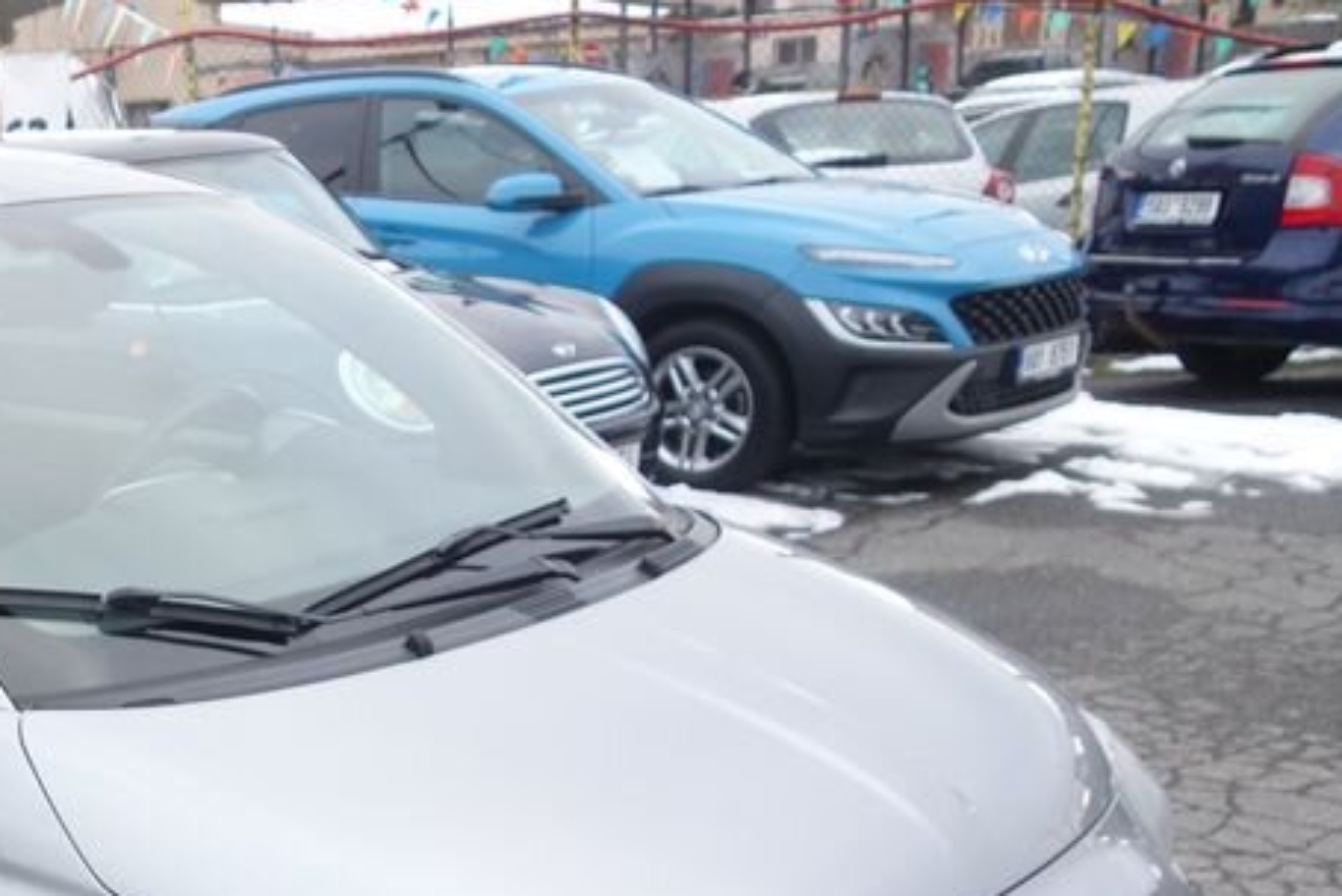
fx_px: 2350
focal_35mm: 63
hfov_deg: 29.2
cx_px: -86
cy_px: 951
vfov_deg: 20.7
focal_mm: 10.4
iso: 125
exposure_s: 1/100
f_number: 2.8
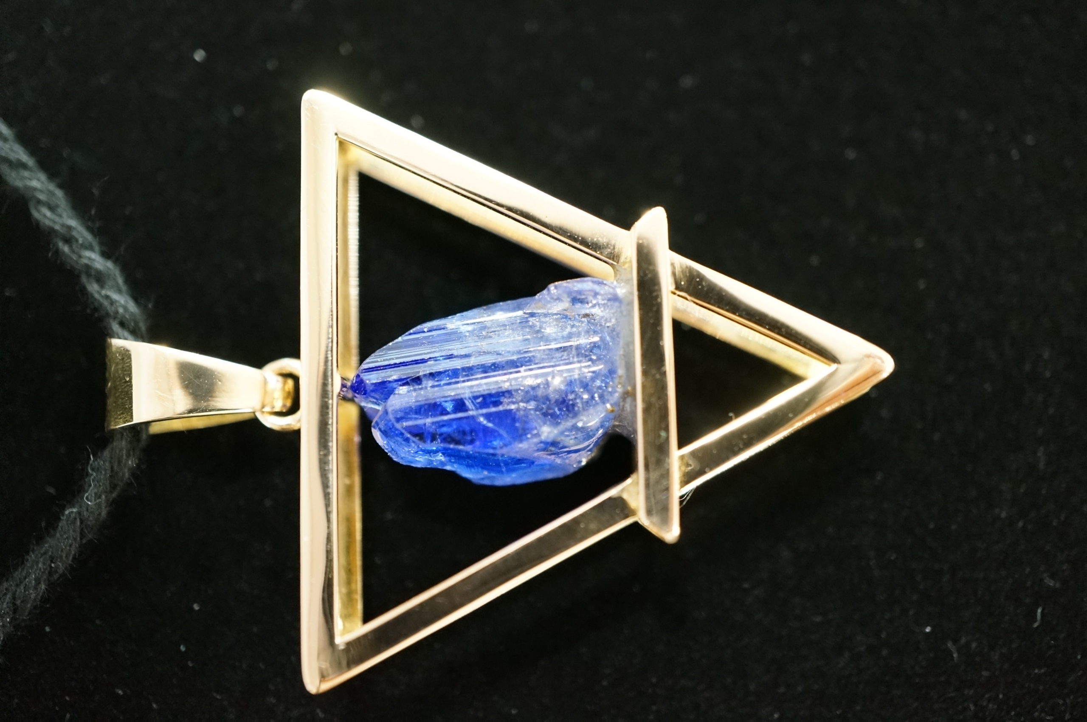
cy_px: 361
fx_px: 1357
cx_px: 544
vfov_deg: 29.8
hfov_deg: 43.6
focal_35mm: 45
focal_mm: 30
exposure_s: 1/60
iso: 6400
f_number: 4
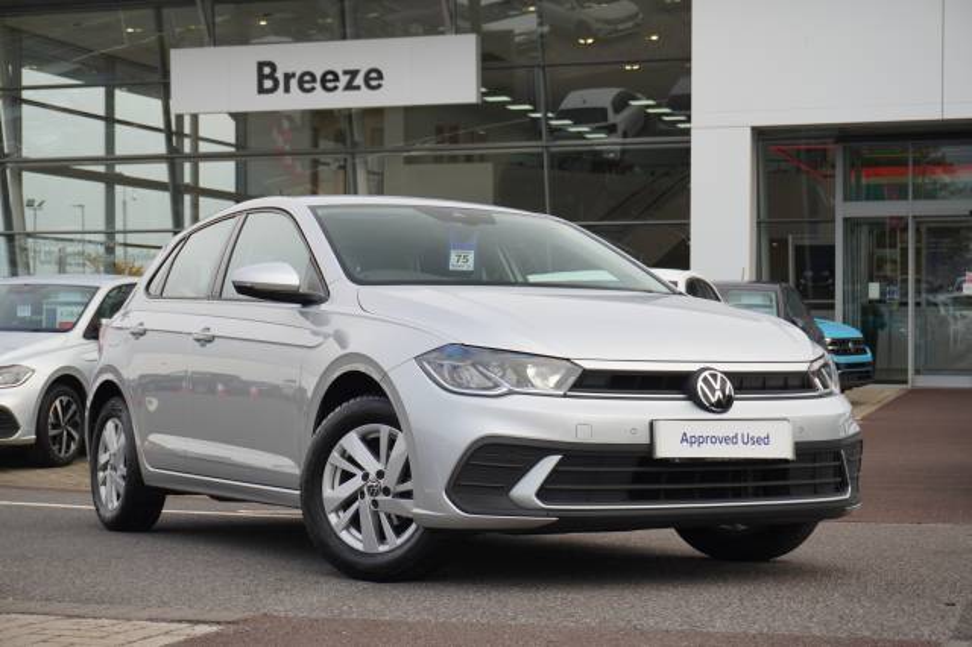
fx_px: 1700
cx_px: 486
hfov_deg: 31.9
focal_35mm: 63
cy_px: 324
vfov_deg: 21.5
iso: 125
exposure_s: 1/160
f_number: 5.6
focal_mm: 42
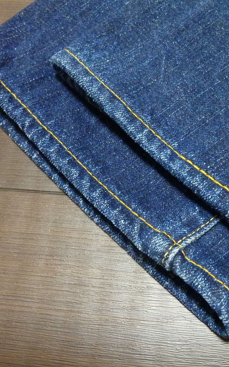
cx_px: 185
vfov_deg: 54.0
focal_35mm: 36
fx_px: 359
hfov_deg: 34.2
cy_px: 181
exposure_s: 1/4
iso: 400
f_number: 3.3
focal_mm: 4.5
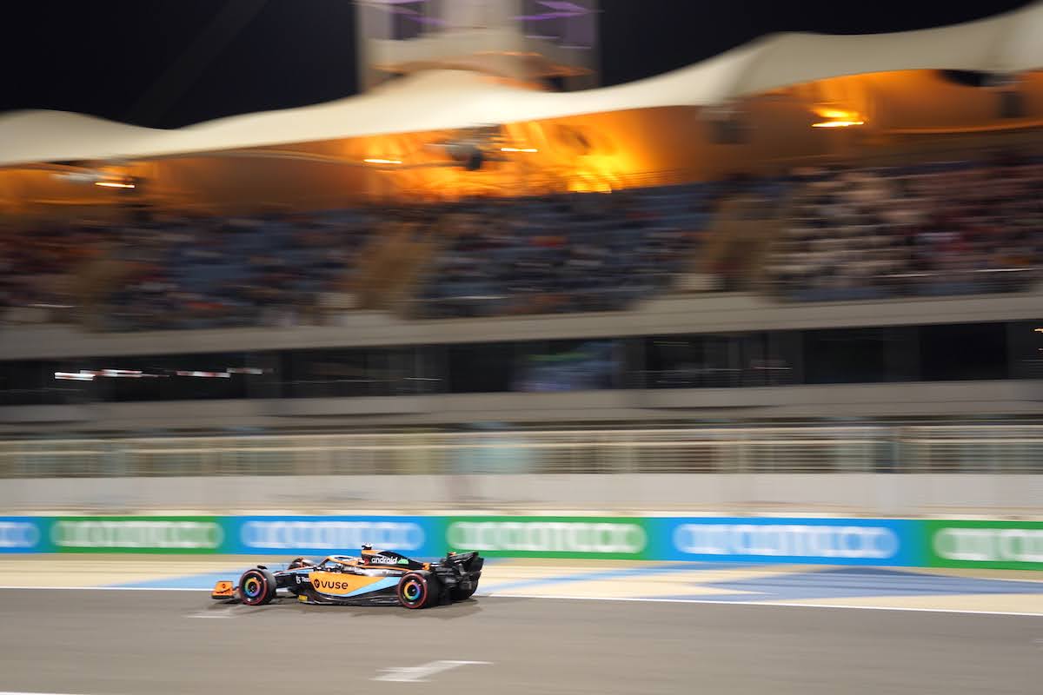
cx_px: 522
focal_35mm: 70
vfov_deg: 19.5
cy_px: 348
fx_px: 2028
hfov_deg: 28.8
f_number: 4.5
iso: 400
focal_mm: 70
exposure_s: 1/80
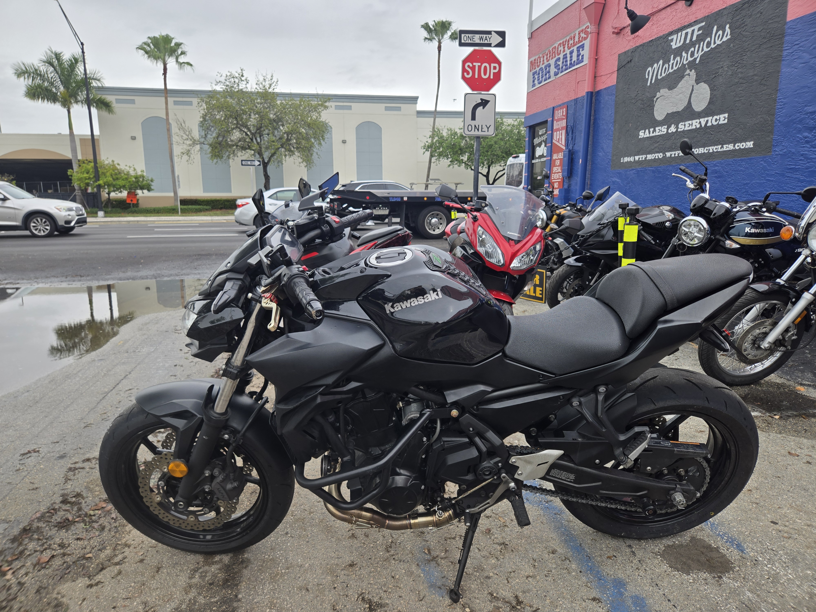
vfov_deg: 58.9
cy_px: 306
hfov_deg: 73.9
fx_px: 542
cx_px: 408
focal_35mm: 23
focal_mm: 5.4
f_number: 1.8
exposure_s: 1/1011
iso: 25
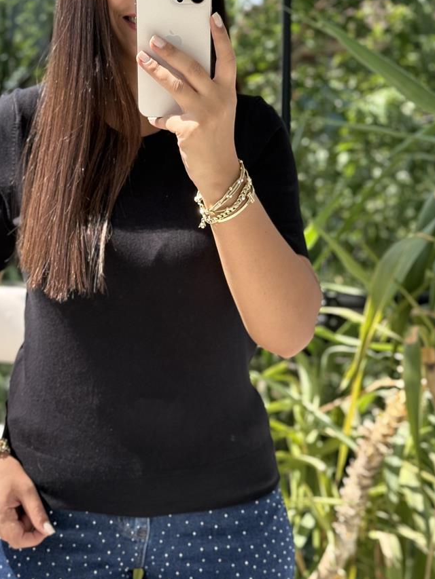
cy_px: 280
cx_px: 164
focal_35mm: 75
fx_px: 1256
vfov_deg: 26.0
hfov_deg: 19.6
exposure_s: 1/615
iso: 80
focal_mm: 6.76
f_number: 1.78
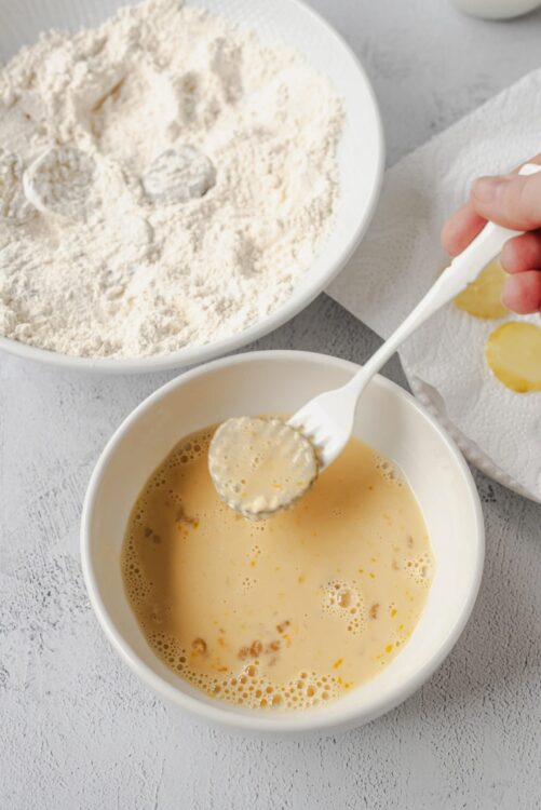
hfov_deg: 27.0
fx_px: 1125
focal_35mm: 50
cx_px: 270
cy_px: 405
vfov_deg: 39.6
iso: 250
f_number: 5.6
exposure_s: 1/13
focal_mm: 50
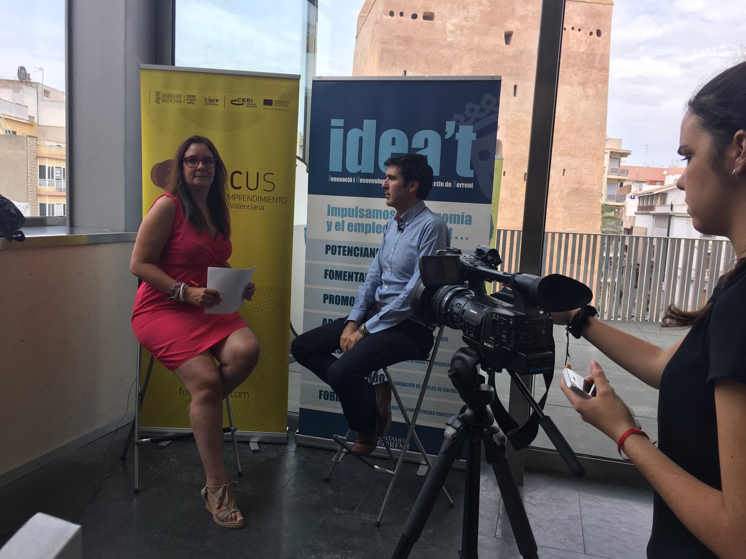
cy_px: 280
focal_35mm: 29
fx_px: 625
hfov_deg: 61.7
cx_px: 373
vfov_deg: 48.2
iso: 32
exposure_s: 1/476
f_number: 2.2
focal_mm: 4.15
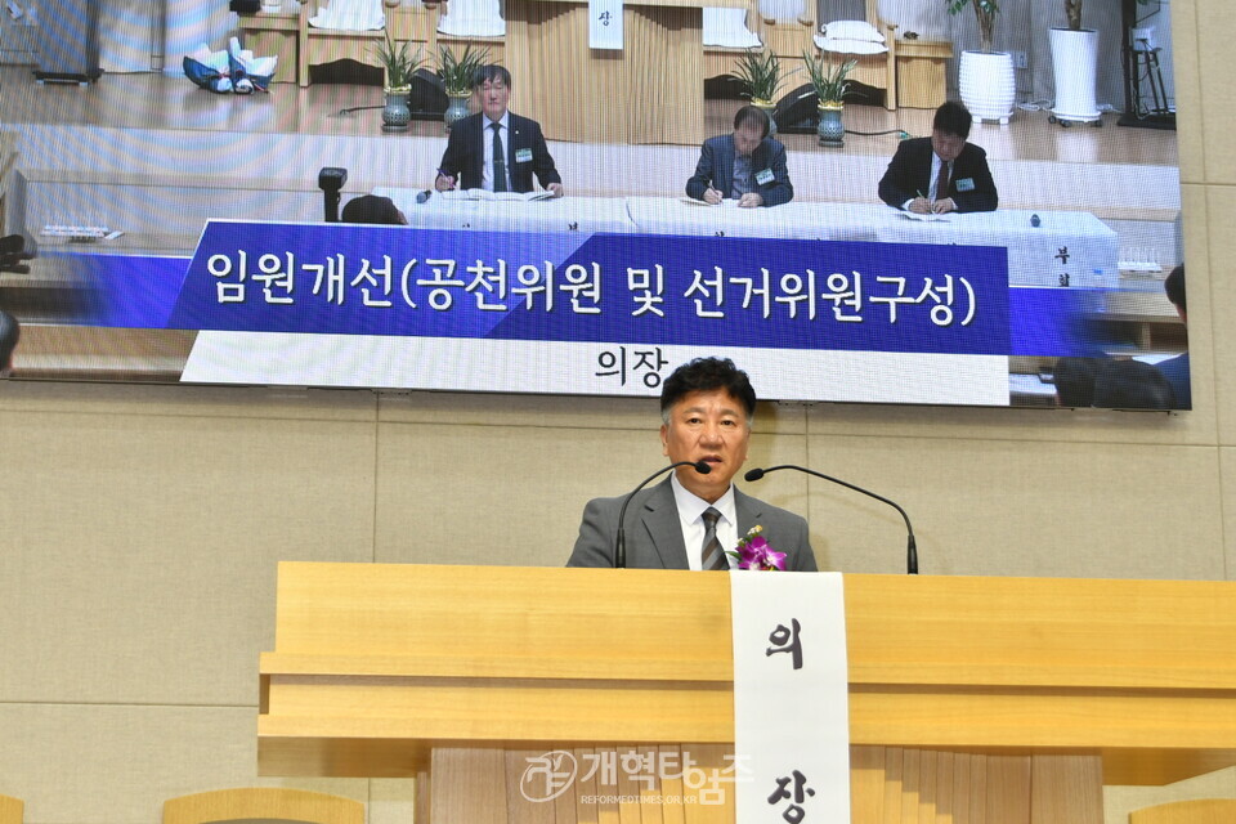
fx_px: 2609
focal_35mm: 76
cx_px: 618
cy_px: 412
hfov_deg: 26.7
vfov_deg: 17.9
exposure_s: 1/80
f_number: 5.6
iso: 320
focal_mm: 38
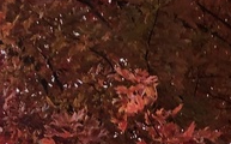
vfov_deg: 5.3
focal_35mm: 222
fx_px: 1396
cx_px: 388
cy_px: 548
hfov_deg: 9.1
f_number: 1.8
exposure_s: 1/196
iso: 20
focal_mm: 3.99
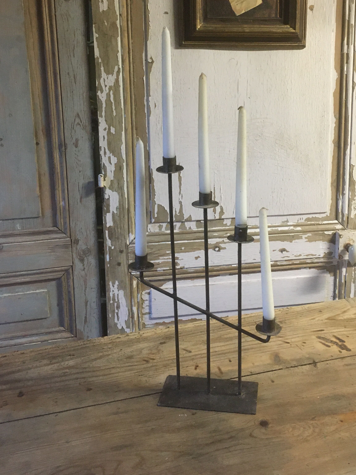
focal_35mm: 38
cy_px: 174
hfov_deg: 37.6
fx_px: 521
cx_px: 216
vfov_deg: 48.5
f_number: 2.2
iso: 200
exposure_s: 1/17
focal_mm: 4.15
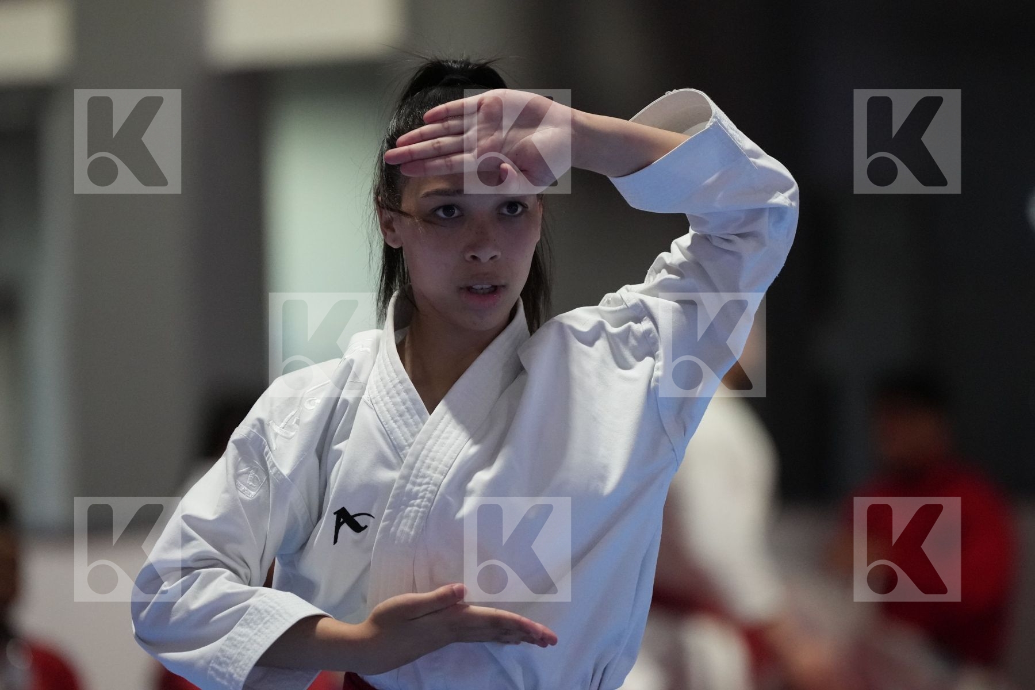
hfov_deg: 6.9
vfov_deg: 4.6
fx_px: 8624
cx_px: 518
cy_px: 345
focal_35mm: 300
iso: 4000
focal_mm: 200
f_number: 2.8
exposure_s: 1/500
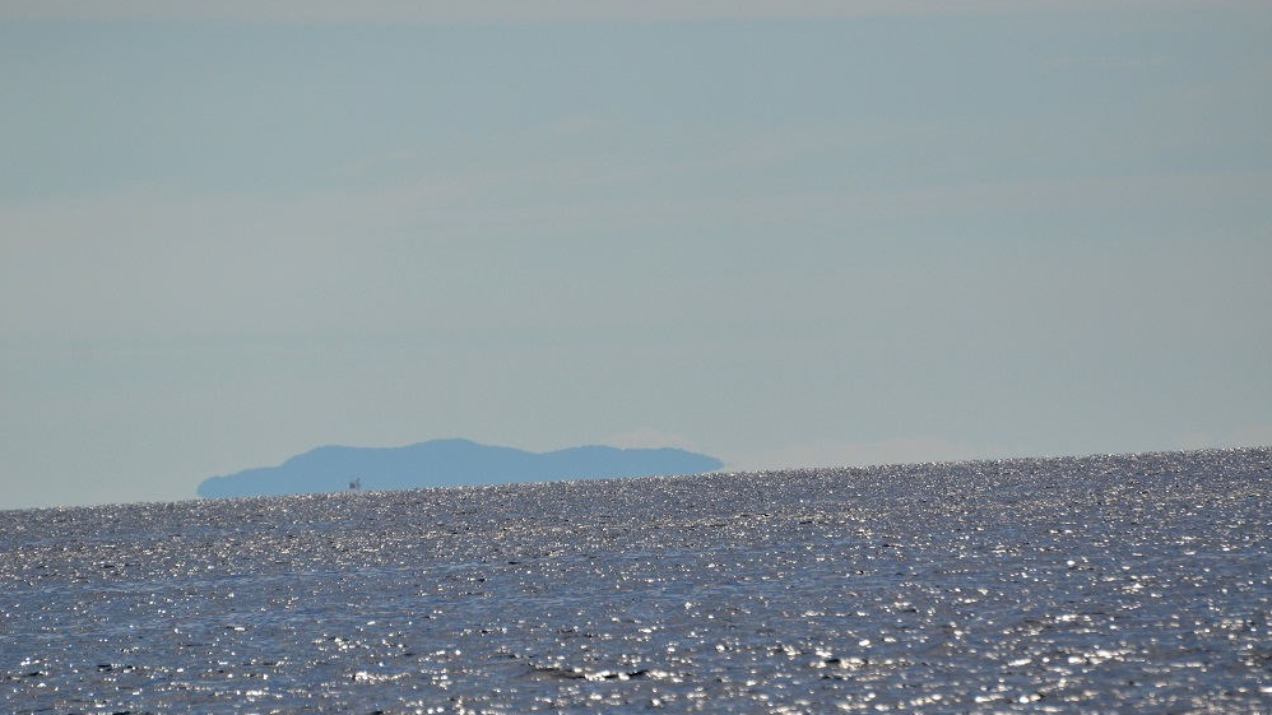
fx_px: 14838
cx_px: 636
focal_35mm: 440
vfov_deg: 2.8
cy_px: 363
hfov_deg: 4.9
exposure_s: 1/8000
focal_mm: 280
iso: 720
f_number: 6.3
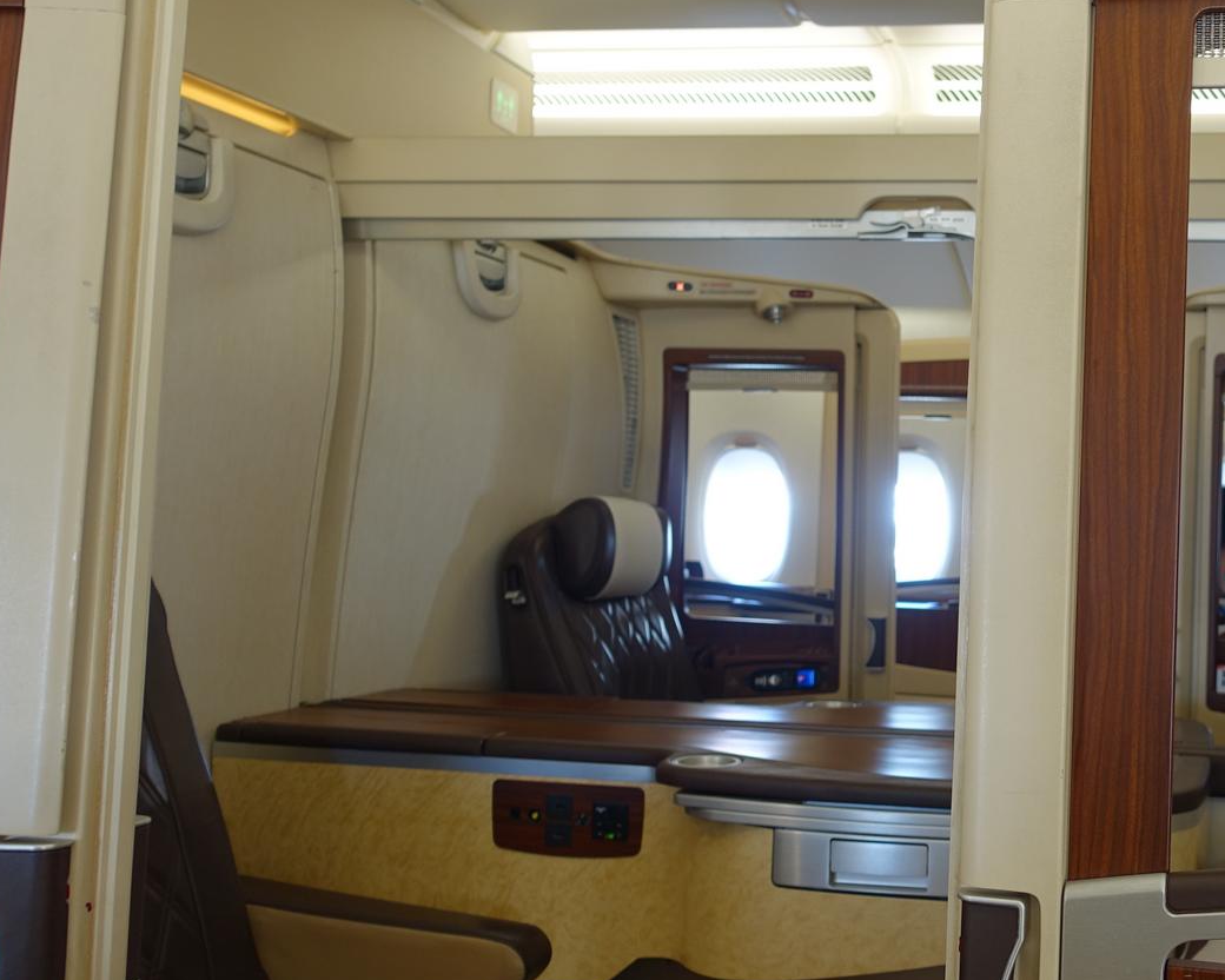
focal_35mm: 39
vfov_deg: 38.2
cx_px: 1051
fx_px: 1414
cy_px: 496
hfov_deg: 43.6
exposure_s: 1/30
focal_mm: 8.8
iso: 125
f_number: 2.5
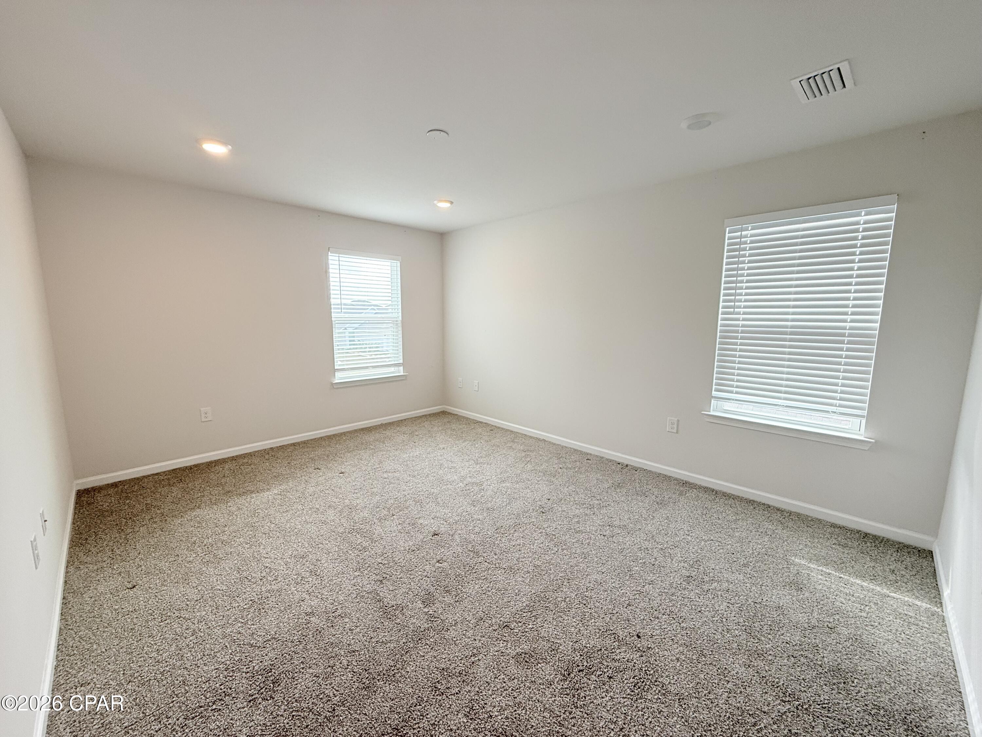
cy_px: 368
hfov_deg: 102.1
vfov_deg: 85.7
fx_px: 397
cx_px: 491
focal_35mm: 14
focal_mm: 2.22
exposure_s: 1/120
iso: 100
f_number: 2.2
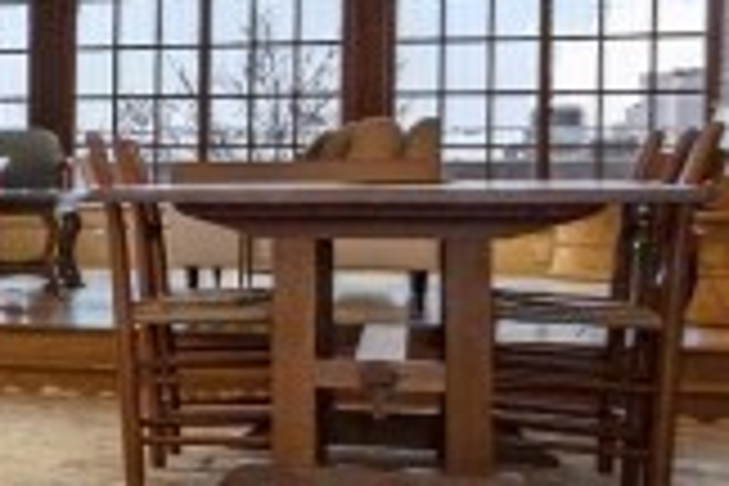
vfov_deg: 13.6
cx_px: -990
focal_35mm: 100
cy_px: 126
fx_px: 2025
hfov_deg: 14.3
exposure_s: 1/80
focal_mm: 14
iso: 1600
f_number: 5.6
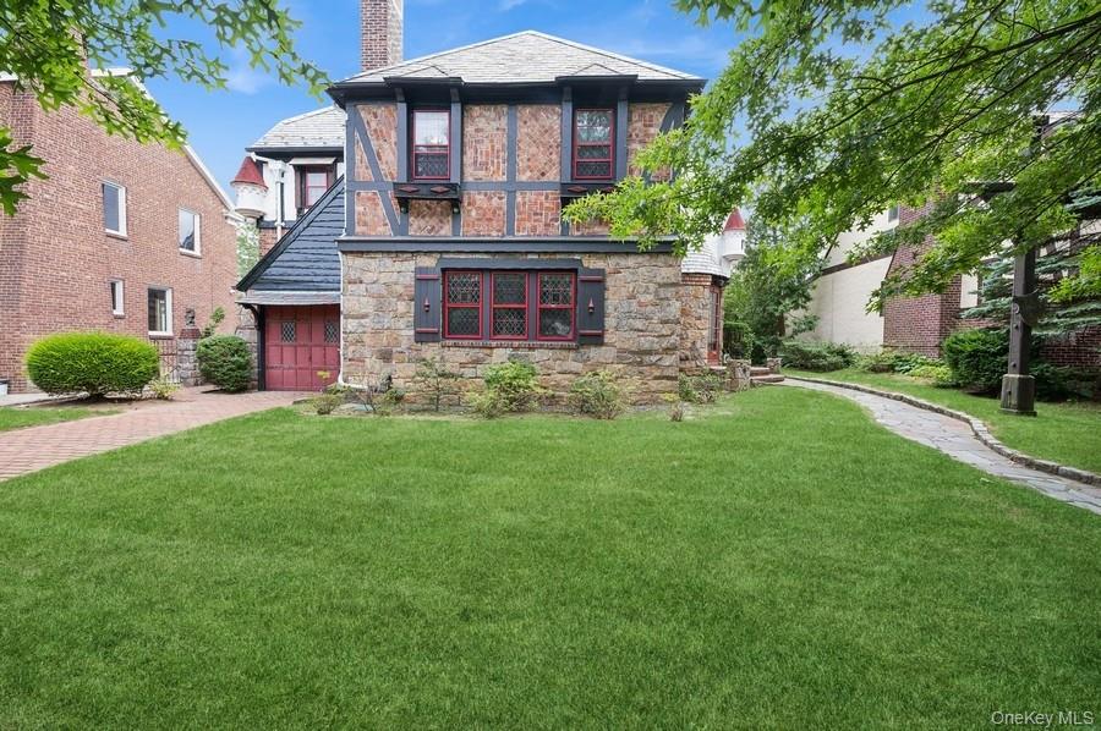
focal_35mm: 14
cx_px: 550
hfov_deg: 104.3
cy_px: 366
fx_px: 428
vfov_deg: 81.1
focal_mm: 14
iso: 200
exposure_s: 1/25
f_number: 11
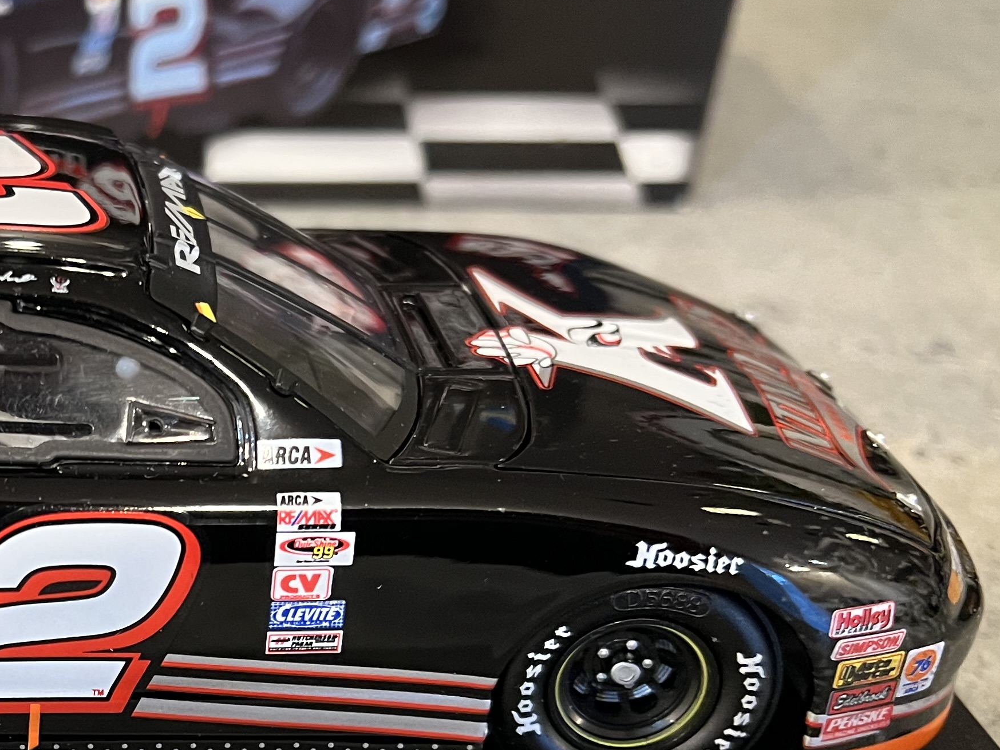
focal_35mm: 60
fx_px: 1733
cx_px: -1
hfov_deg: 30.0
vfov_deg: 23.9
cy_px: 647
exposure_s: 1/40
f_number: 1.5
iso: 400
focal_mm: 5.7
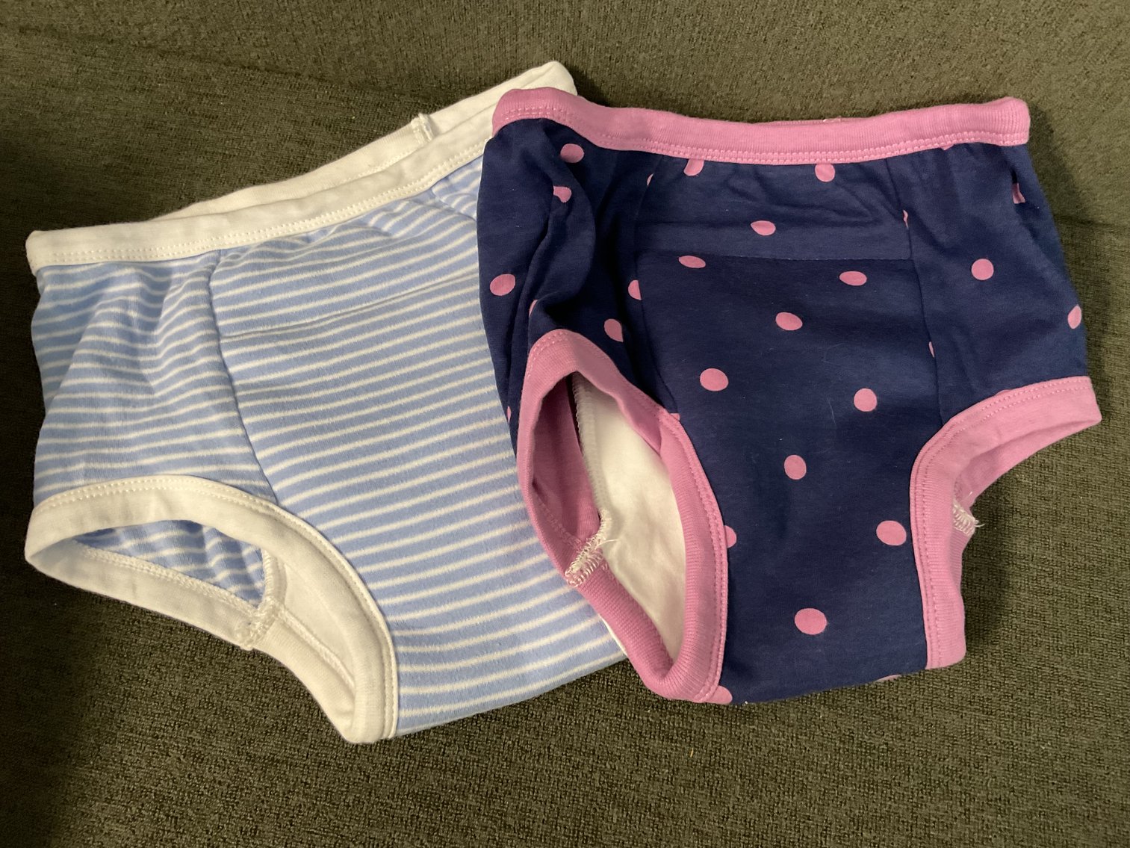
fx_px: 947
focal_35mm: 29
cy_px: 424
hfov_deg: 61.7
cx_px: 565
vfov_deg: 48.2
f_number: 1.8
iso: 200
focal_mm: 3
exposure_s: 1/40
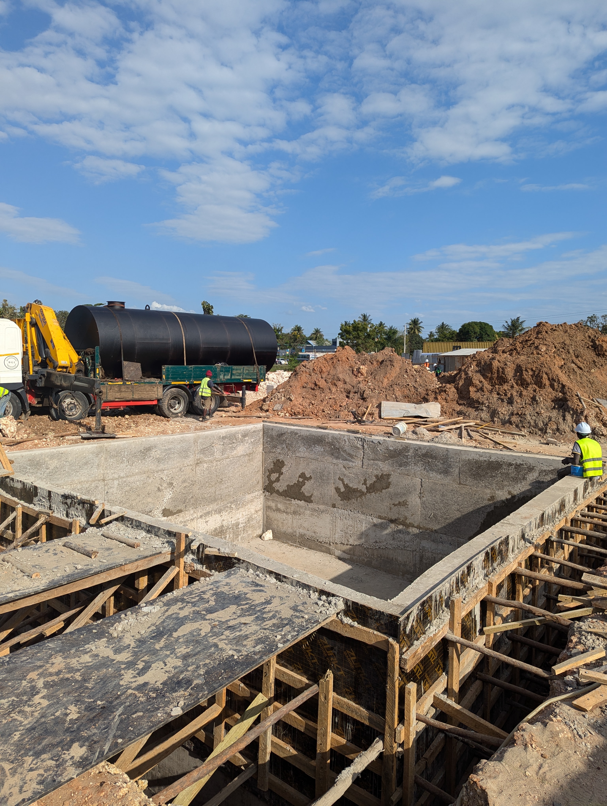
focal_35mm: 24
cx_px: 304
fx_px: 560
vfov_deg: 71.5
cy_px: 403
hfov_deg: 56.9
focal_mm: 6.81
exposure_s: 1/2262
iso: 39
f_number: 1.85
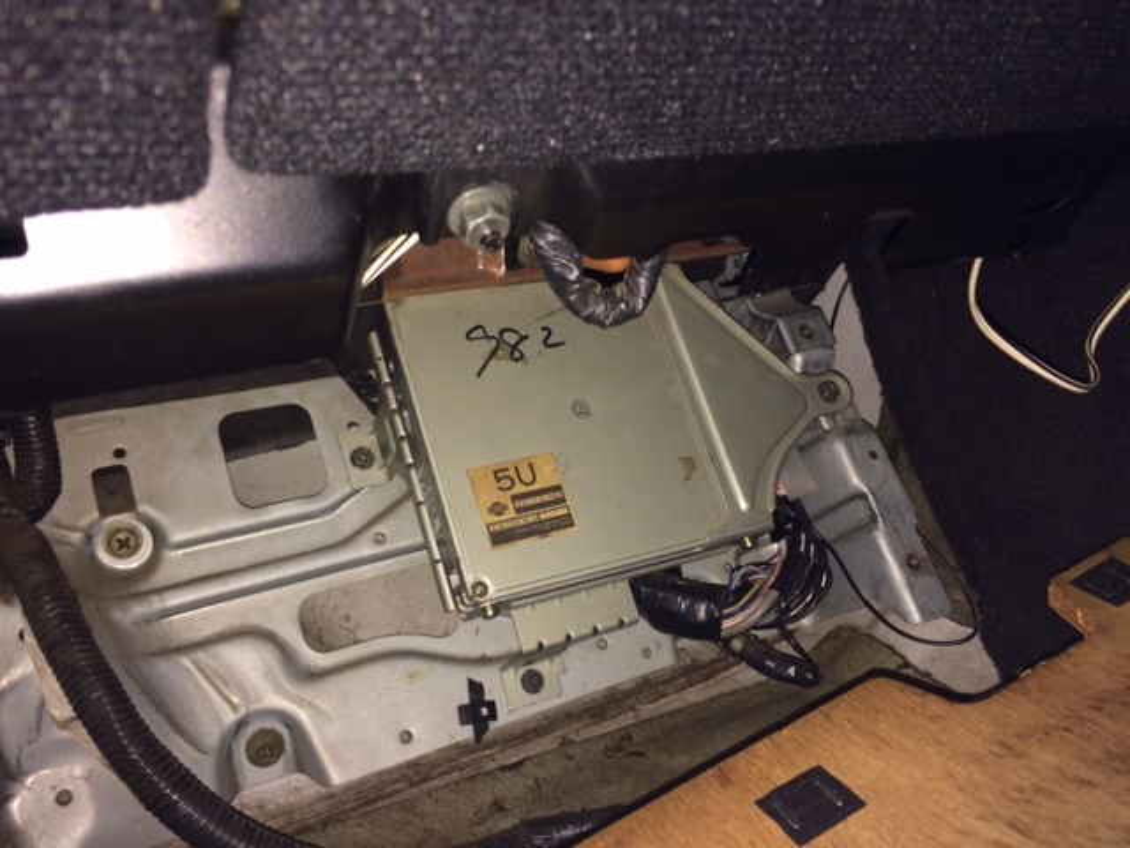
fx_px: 947
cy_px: 424
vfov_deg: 48.2
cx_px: 565
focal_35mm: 29
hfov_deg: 61.7
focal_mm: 4.15
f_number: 2.2
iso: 32
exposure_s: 1/20
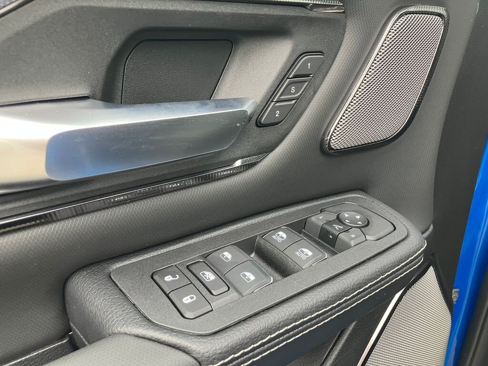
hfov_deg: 63.4
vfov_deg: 49.7
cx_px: 244
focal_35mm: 28
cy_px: 183
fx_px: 395
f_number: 1.8
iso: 80
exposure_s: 1/100
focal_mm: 3.99
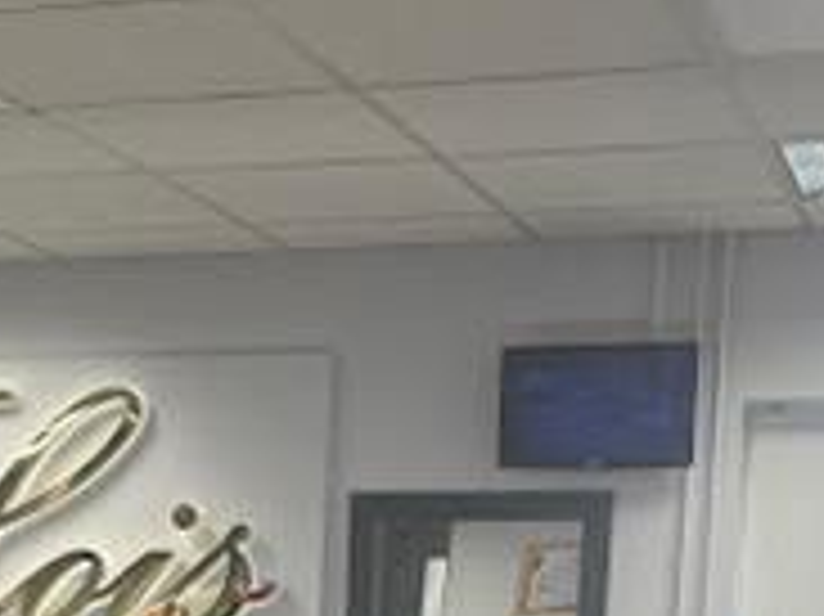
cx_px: 133
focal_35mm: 95
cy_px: 940
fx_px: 2260
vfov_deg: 14.4
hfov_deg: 20.4
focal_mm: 5.7
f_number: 1.5
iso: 32
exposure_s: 1/100
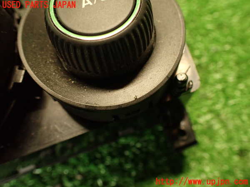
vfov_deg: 46.8
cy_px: 94
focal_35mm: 30
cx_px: 125
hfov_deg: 60.0
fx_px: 217
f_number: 2.3
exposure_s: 1/30
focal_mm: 5.4
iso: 640
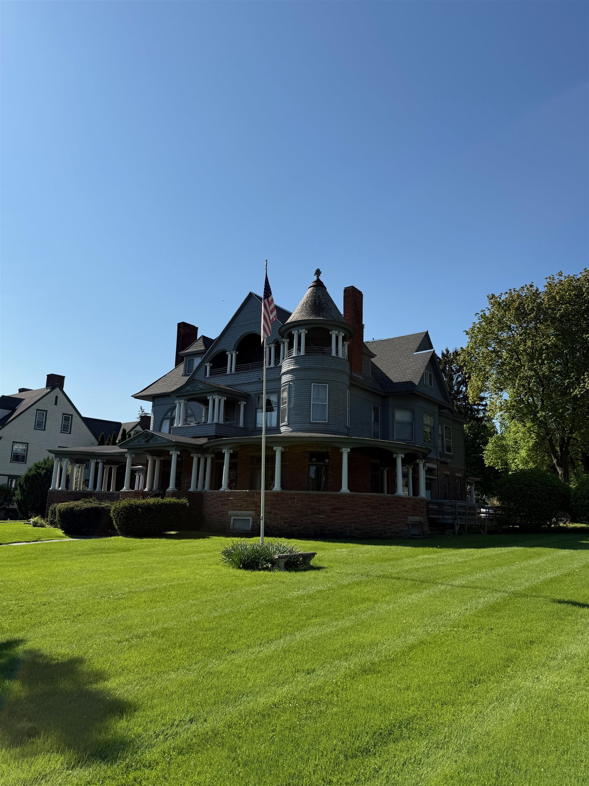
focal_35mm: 24
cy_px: 393
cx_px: 294
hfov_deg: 56.8
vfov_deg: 71.6
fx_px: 544
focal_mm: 6.76
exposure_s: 1/6711
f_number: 1.78
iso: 80
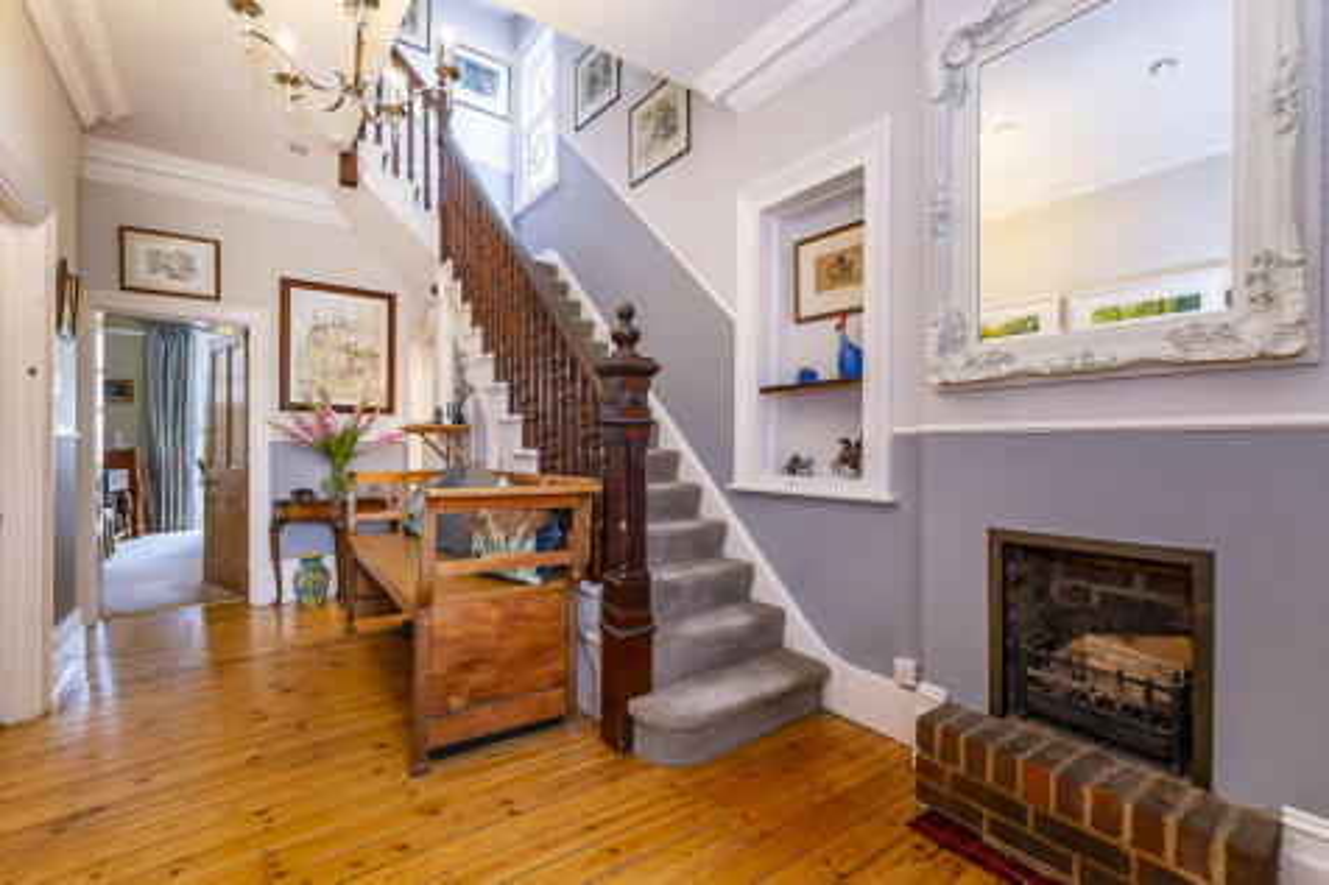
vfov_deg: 77.3
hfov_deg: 100.4
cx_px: 664
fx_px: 554
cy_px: 442
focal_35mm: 15
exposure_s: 1/17
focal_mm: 10
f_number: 5
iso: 500
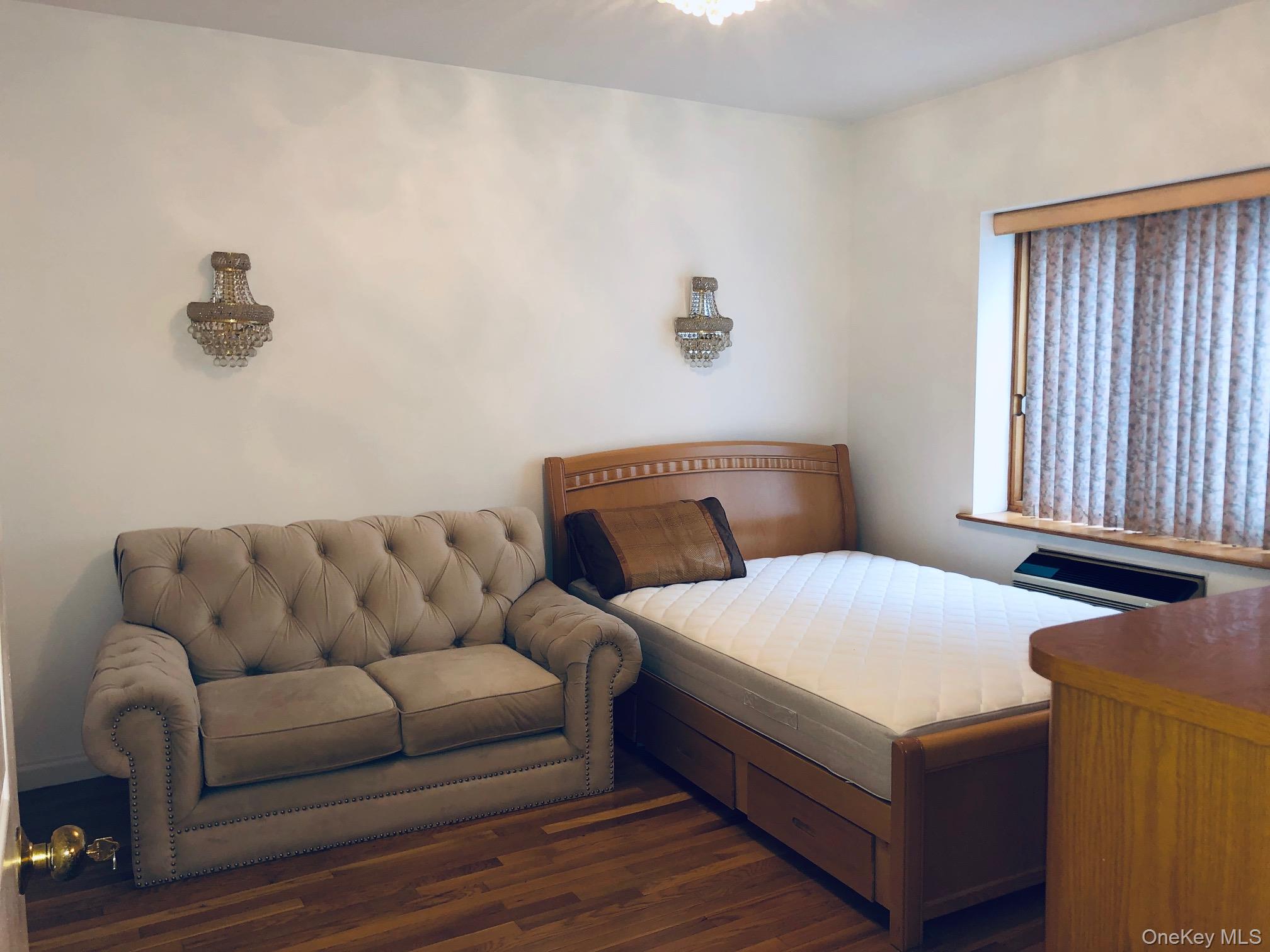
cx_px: 635
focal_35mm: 28
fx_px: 1027
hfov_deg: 63.4
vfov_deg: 49.7
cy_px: 476
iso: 50
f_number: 1.8
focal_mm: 4
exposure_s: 1/12
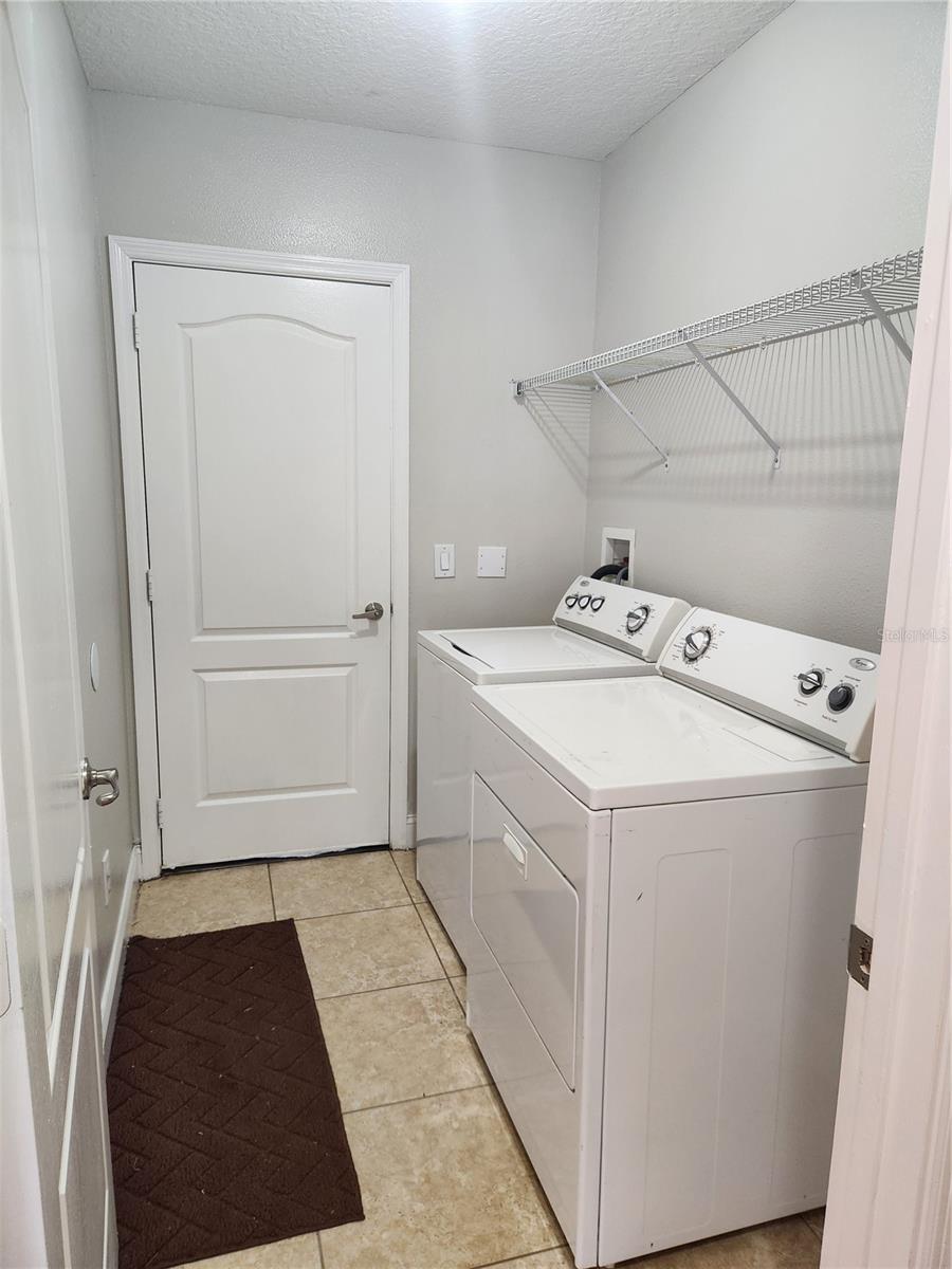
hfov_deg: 58.9
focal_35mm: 23
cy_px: 634
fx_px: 843
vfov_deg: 73.9
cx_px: 476
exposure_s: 1/120
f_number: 1.8
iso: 400
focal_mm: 5.4
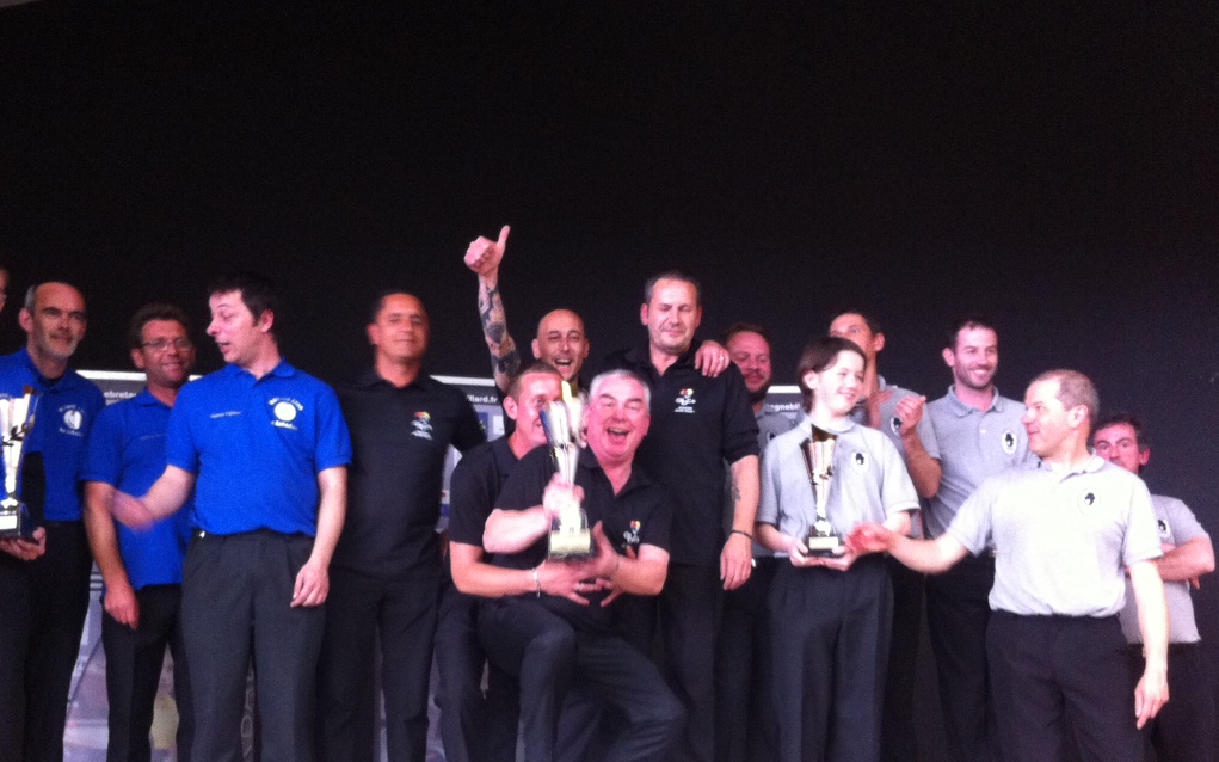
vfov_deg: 27.2
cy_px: 541
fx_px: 1561
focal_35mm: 47
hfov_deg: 42.6
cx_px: 530
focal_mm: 3.85
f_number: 2.8
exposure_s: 1/15
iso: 250
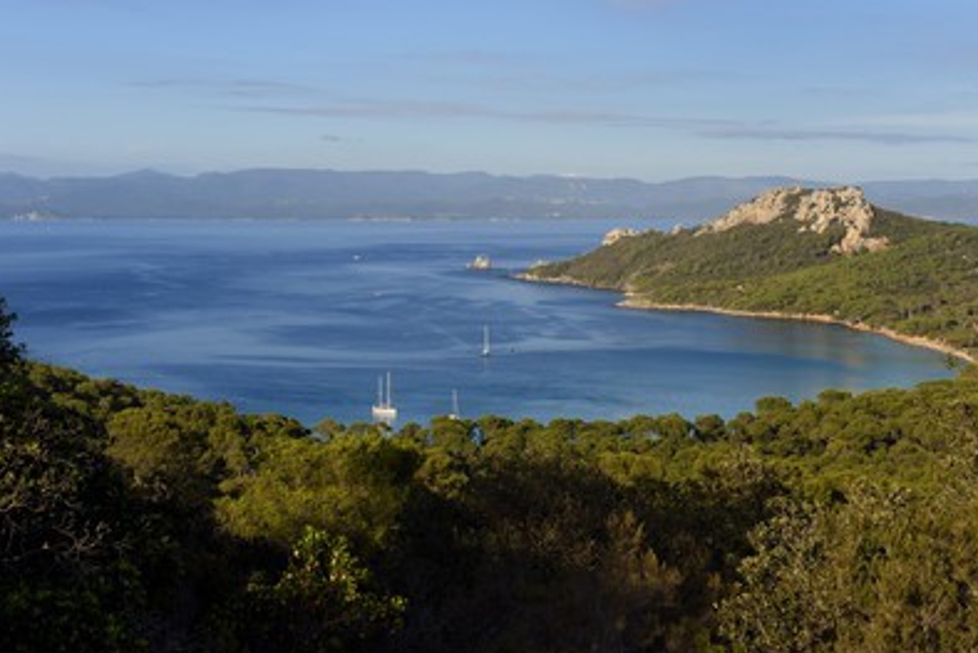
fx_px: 1739
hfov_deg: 31.4
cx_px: 511
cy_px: 343
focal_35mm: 64
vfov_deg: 21.3
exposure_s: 1/200
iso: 200
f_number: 14
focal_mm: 60
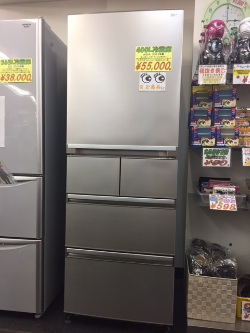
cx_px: 125
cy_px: 166
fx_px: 279
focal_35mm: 29
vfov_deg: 61.7
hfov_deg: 48.2
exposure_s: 1/30
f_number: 2.2
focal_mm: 4.15
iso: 40
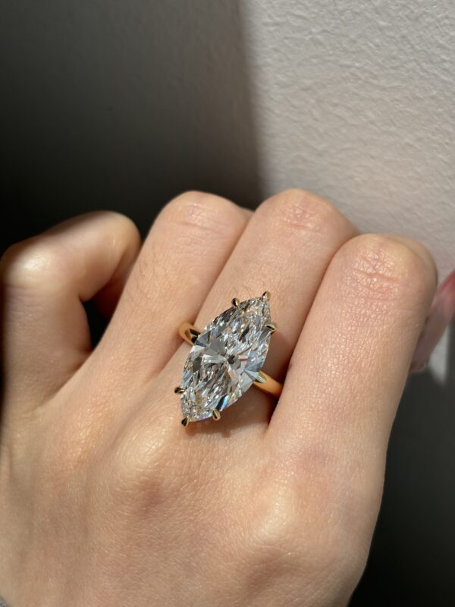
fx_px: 911
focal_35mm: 52
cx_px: 228
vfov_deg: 36.8
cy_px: 304
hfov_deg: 28.0
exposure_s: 1/175
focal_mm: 5.96
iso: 32
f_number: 1.6
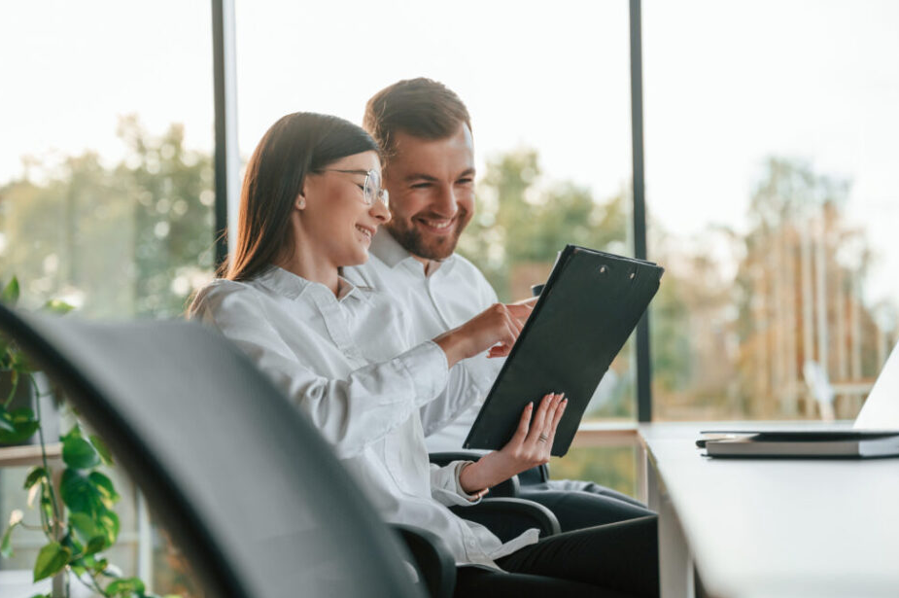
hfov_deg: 27.4
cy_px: 308
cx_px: 470
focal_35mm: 74
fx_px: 1846
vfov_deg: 18.4
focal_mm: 70
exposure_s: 1/400
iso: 500
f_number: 3.2
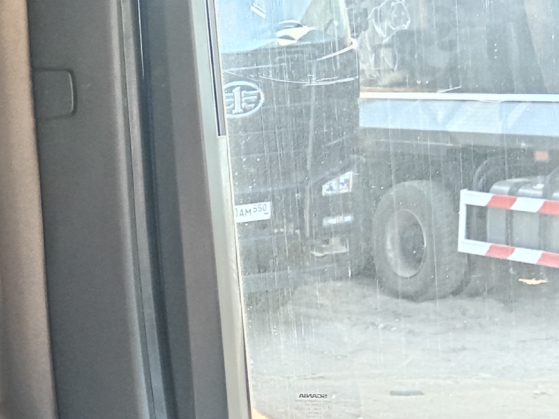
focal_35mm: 100
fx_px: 1615
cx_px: -305
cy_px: 428
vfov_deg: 14.5
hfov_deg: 17.5
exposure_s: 1/100
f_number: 1.9
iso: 388
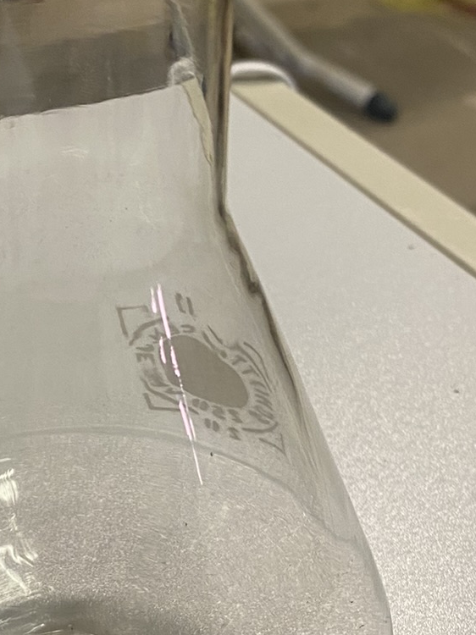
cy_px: 479
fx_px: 1302
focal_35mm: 71
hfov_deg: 20.4
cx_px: 86
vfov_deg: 27.0
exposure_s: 1/50
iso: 125
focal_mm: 4.25
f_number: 1.8
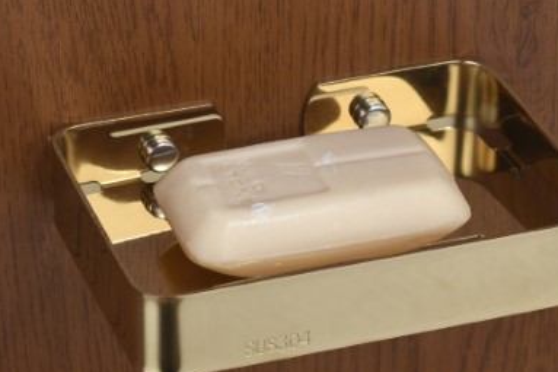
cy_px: 193
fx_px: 3083
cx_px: 316
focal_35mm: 199
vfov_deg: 6.9
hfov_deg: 10.3
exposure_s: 1/30
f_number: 16
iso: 200
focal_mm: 85
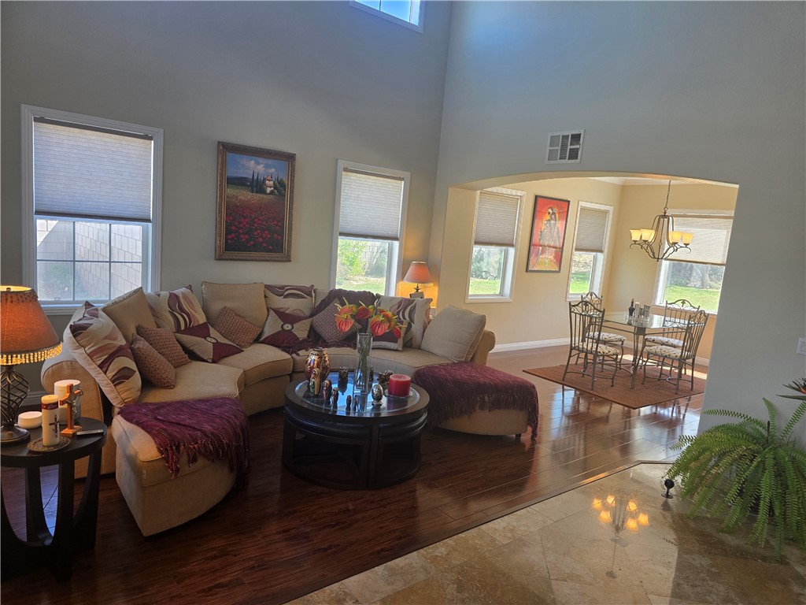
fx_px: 536
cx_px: 403
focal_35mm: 23
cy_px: 302
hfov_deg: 73.9
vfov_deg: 58.9
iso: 50
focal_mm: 6.3
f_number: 1.7
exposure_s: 1/120
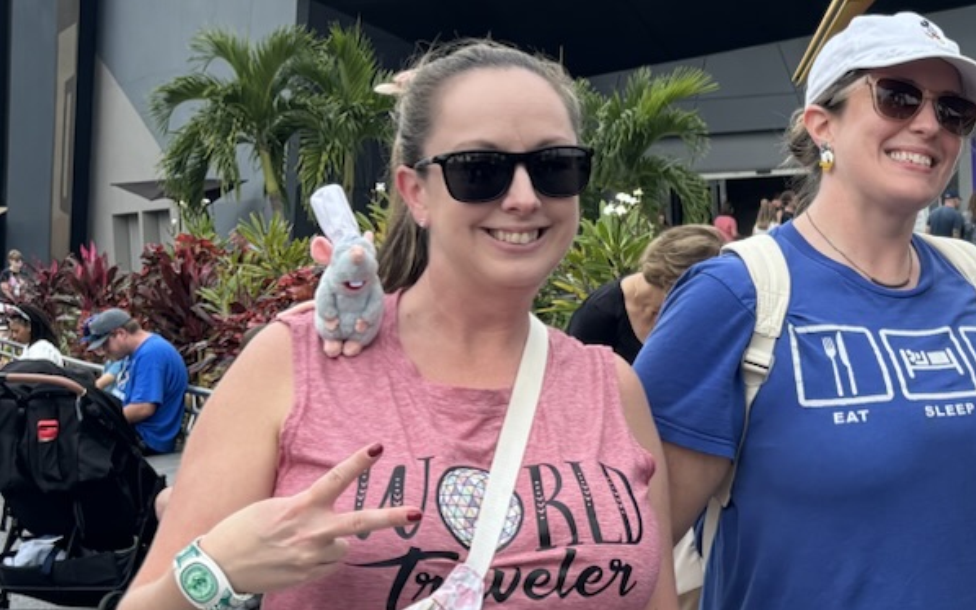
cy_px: 238
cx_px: 1102
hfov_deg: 23.3
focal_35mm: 83
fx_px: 2208
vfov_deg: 15.7
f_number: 1.6
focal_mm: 5.96
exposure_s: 1/1458
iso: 50
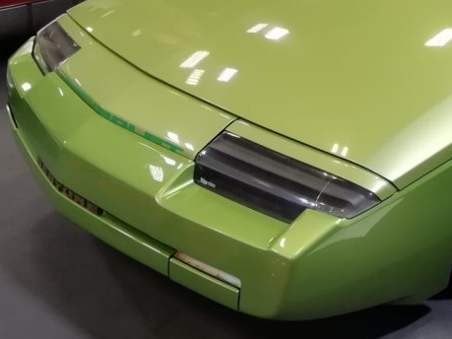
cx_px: 453
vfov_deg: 24.1
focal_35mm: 58
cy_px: 2
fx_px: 757
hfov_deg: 30.8
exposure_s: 1/33.3
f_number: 2.2
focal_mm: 3.21
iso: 125
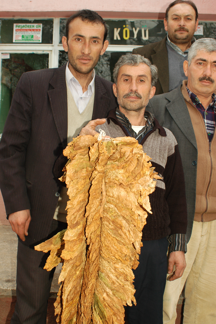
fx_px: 379
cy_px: 162
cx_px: 108
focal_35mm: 42
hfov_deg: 31.8
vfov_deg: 46.4
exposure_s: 1/60
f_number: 5.6
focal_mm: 28
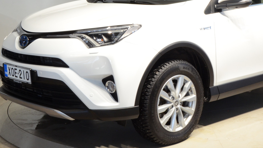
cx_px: 177
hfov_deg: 32.1
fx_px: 453
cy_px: 42
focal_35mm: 65
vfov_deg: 18.5
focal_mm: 28
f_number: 18
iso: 1000
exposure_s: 1/25
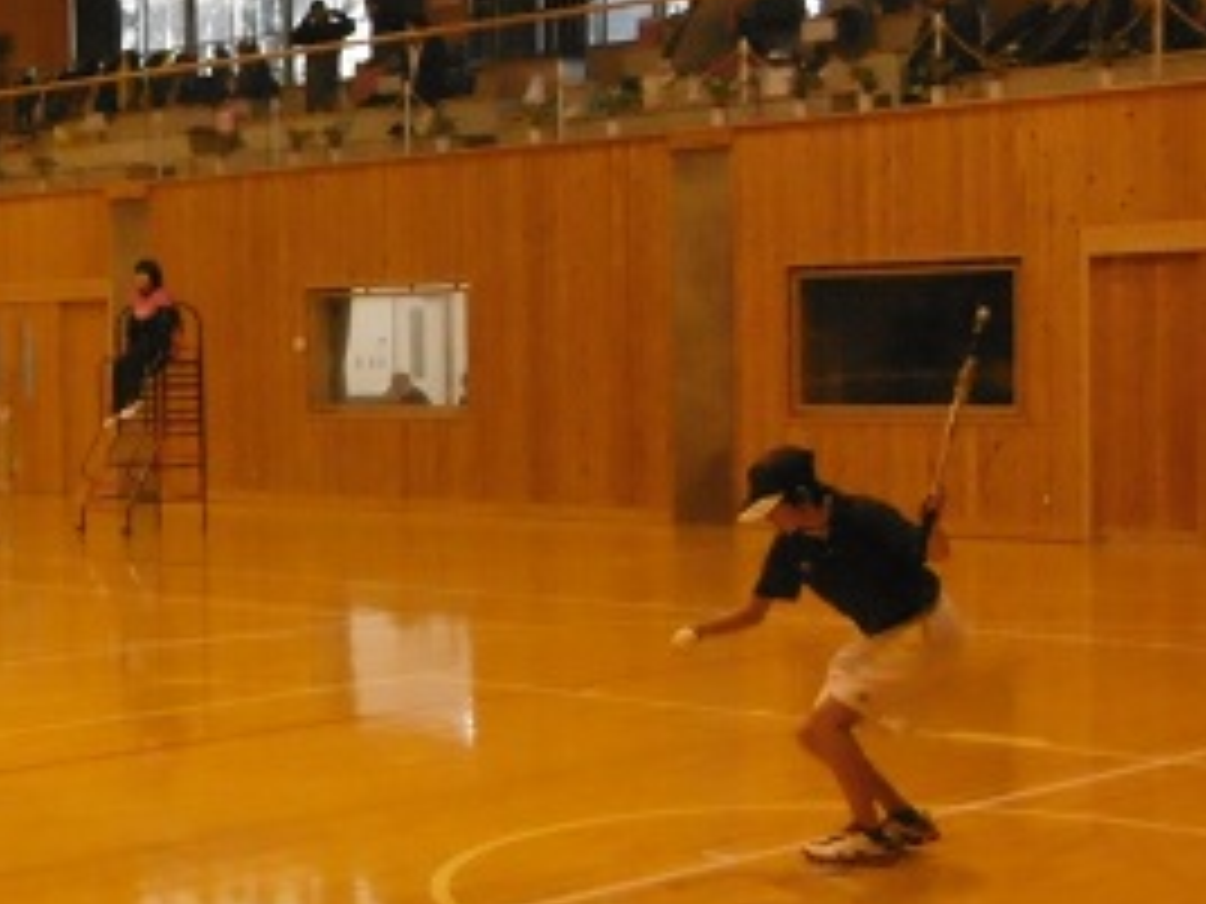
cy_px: 499
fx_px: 2683
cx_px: 162
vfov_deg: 19.1
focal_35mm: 77
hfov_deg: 24.7
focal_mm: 7.7
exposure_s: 1/160
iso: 1600
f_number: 3.8
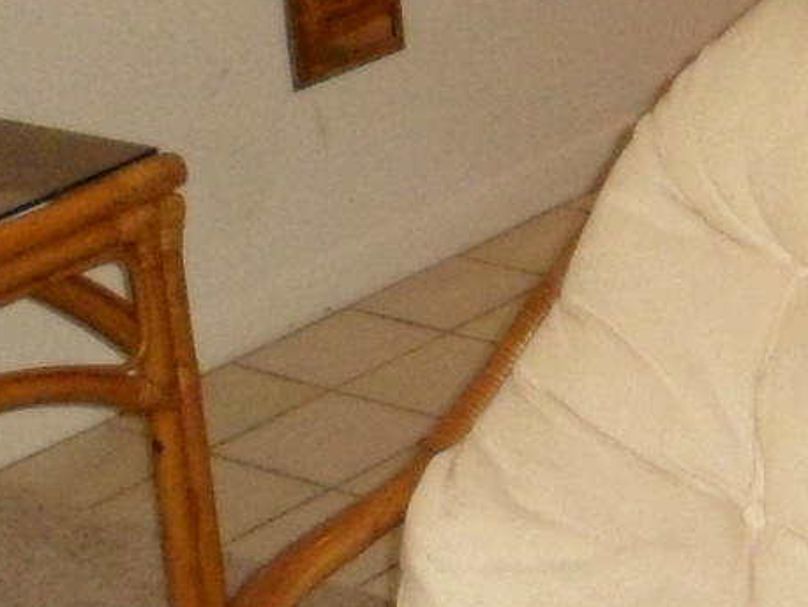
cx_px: 991
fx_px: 3433
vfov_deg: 10.0
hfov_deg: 13.0
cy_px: 26
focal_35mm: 147
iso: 240
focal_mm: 4.9
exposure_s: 1/45
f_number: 3.3
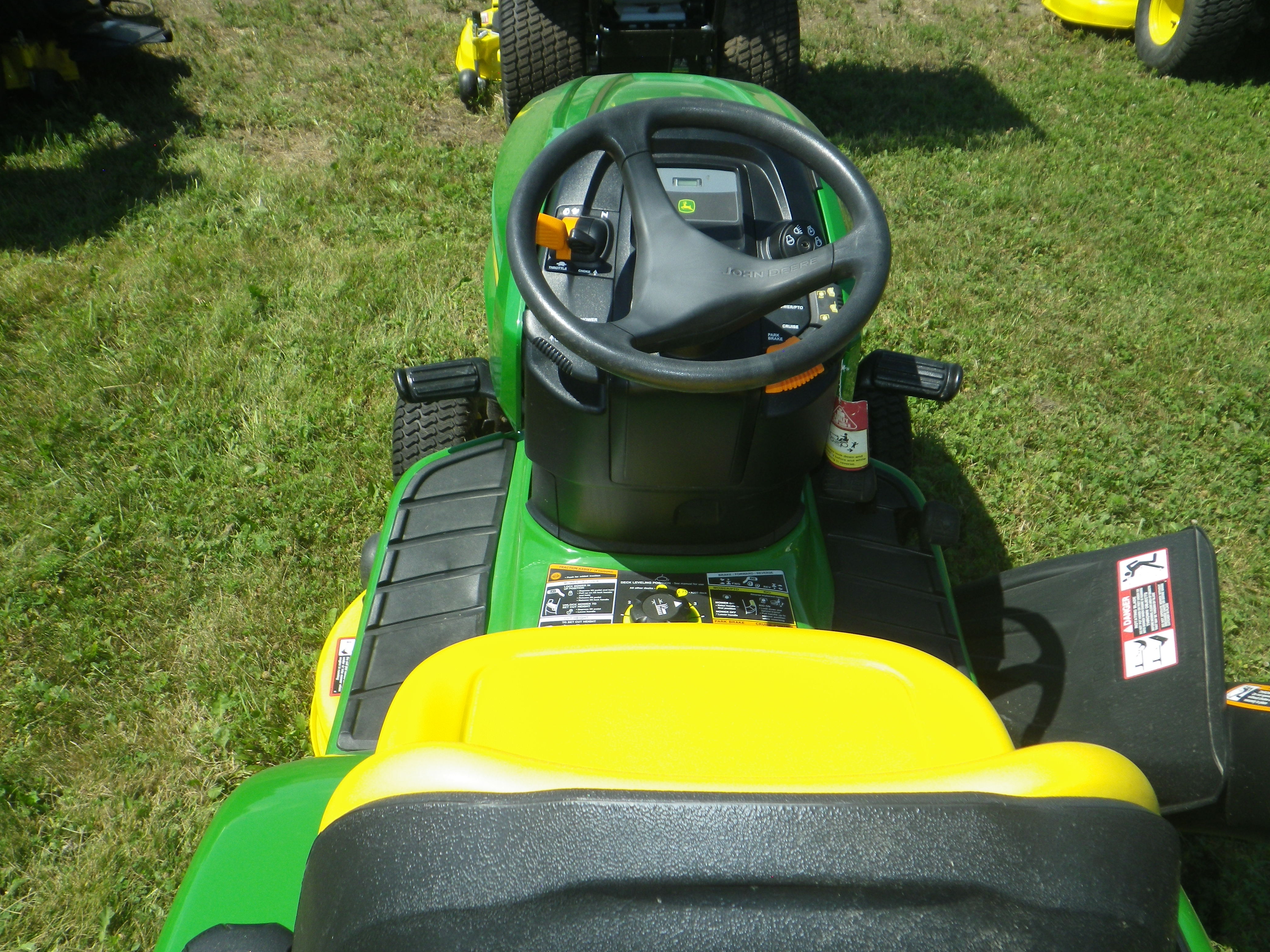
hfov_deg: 61.7
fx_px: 1064
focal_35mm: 29
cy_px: 487
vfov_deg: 48.2
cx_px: 651
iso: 80
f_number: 4.2
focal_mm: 5
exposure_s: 1/500
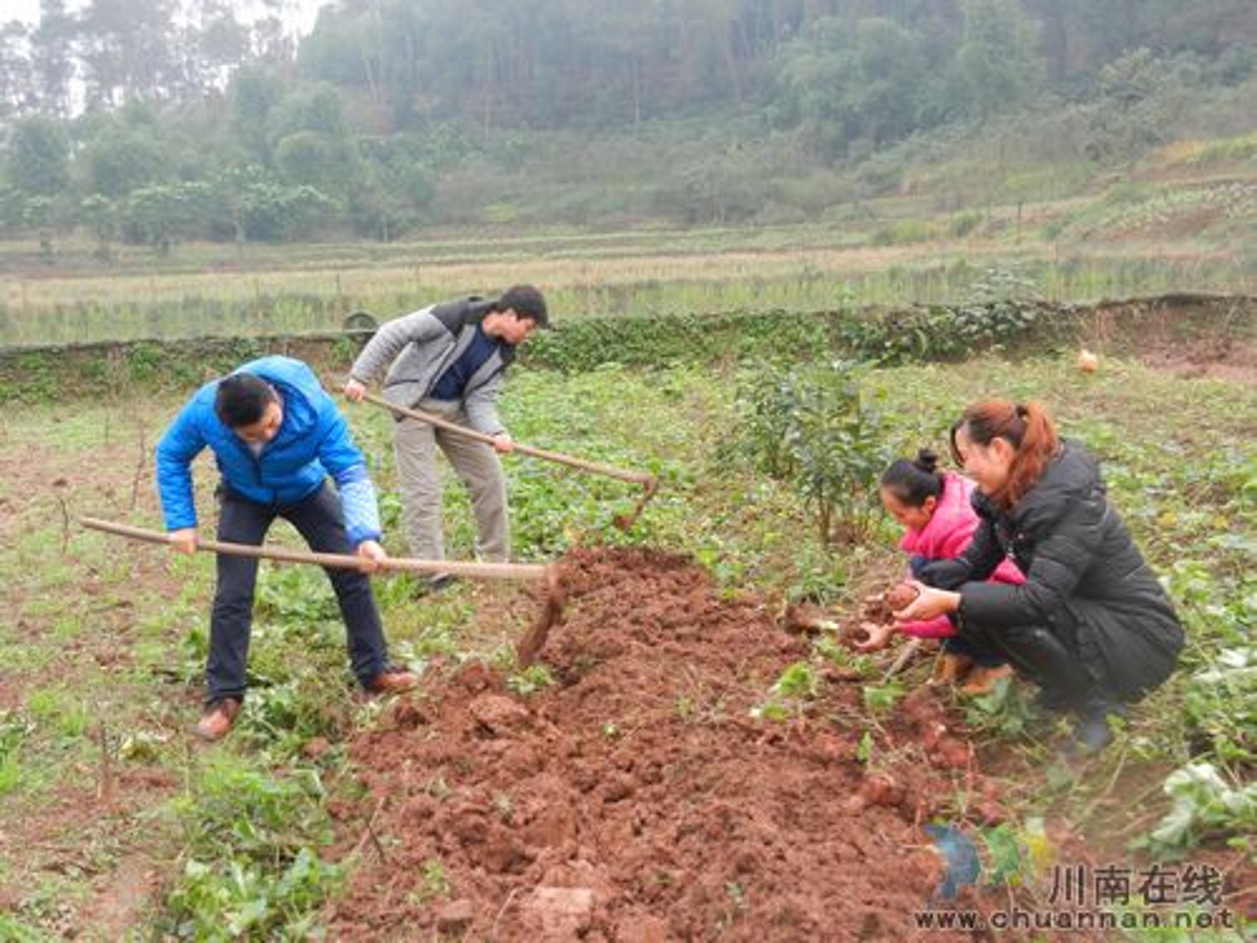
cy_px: 472
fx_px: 1380
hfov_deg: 49.0
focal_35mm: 38
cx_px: 628
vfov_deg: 37.7
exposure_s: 1/100
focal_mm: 6.9
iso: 160
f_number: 4
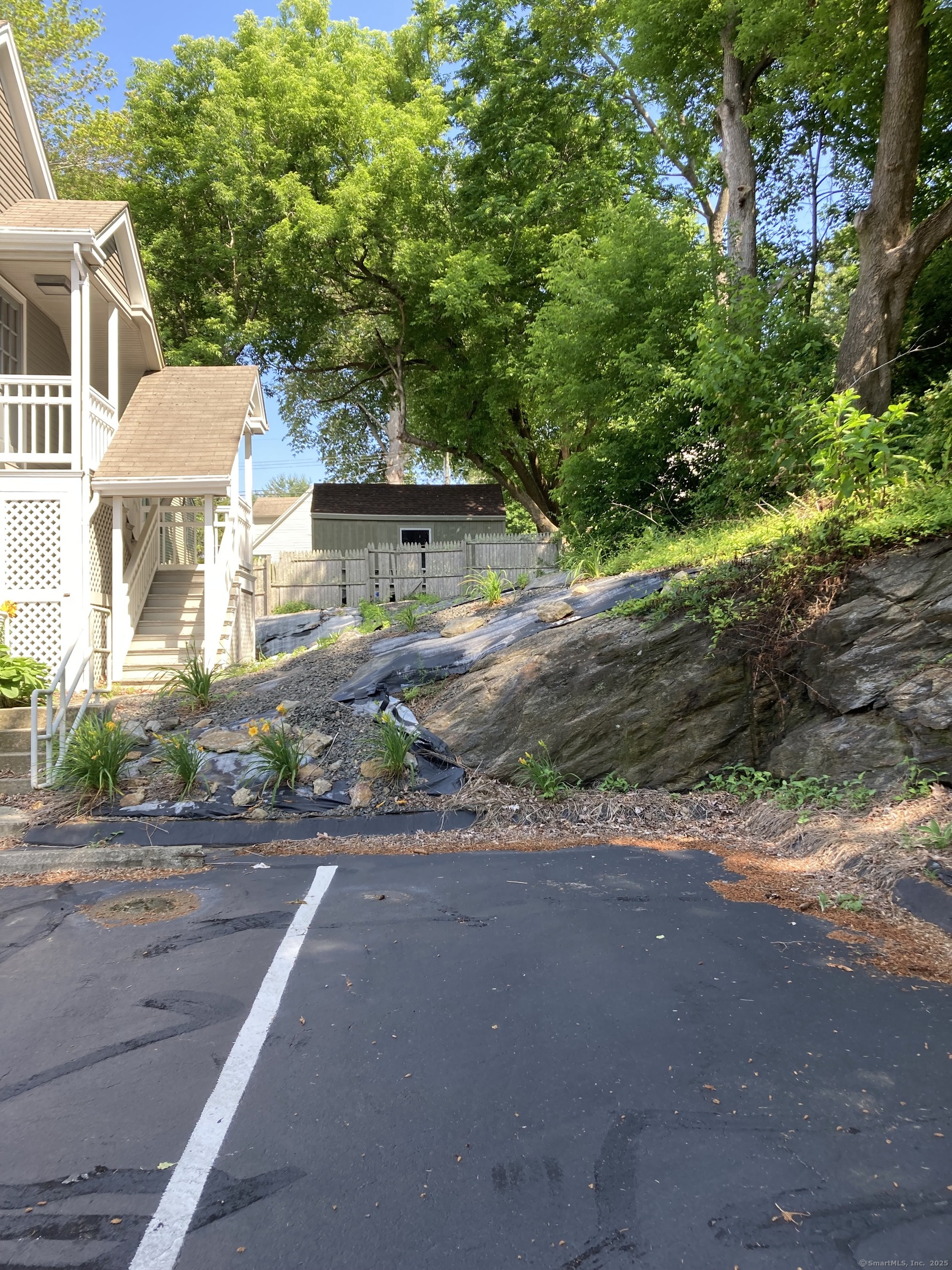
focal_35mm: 28
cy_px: 635
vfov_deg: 63.4
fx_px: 1027
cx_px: 476
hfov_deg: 49.7
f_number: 1.8
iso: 20
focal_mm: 3.99
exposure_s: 1/170
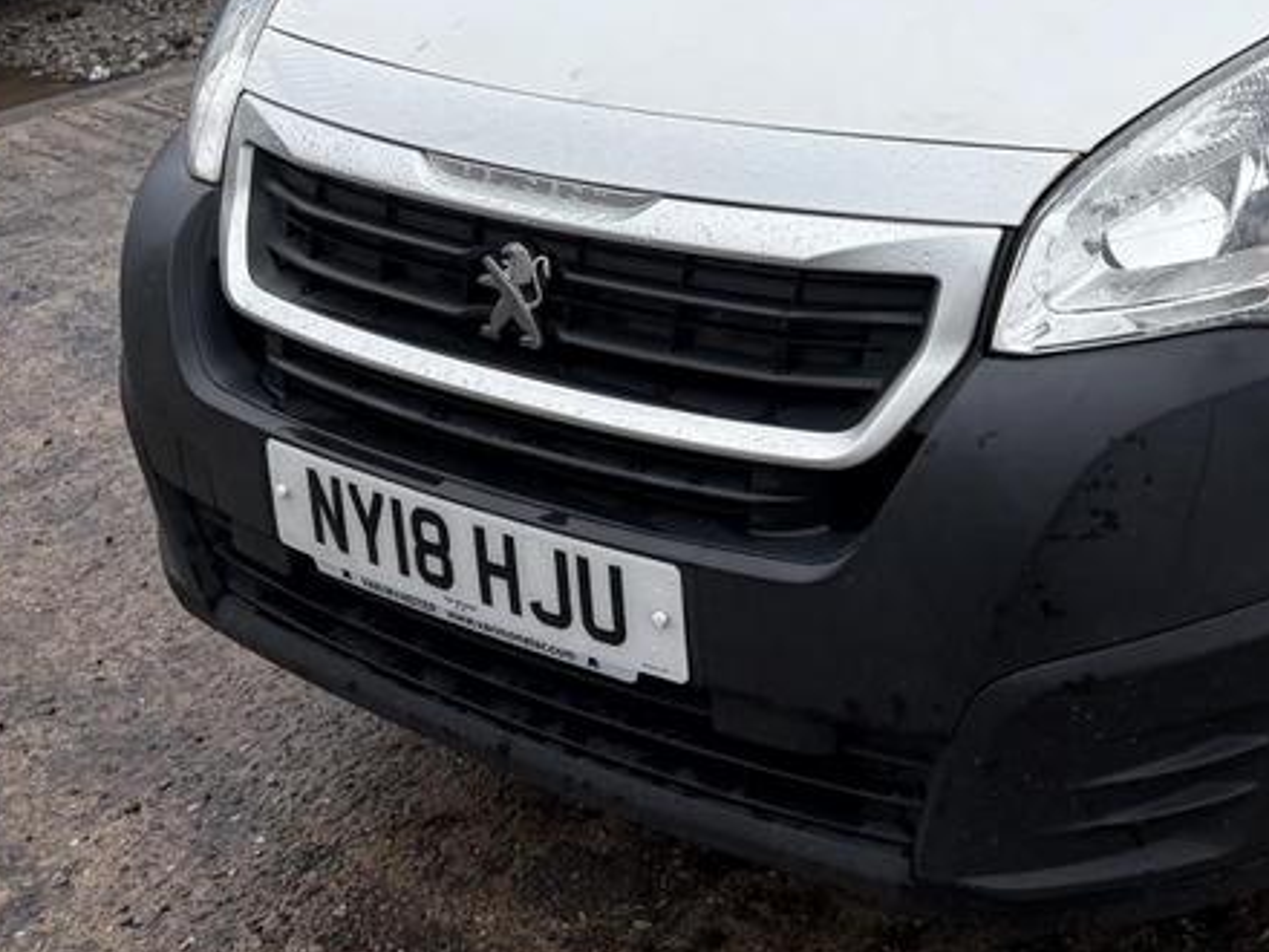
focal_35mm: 53
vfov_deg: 26.4
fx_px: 1943
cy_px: 58
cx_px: 1067
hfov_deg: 34.7
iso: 50
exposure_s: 1/1517
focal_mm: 5.96
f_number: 1.6
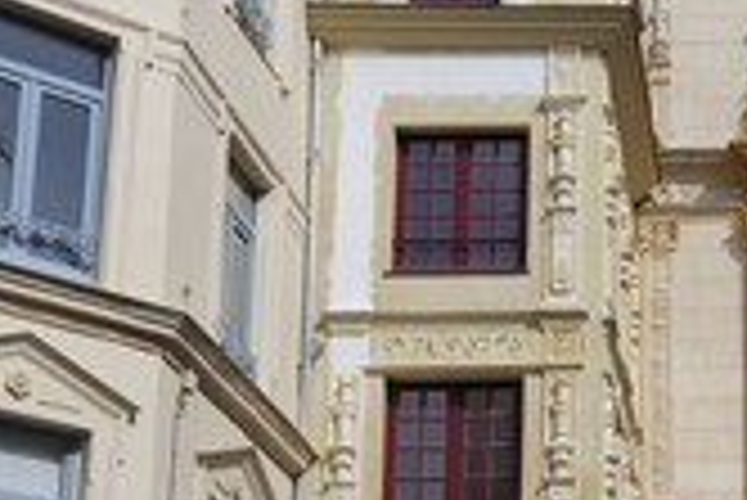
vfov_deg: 12.9
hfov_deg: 18.6
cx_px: 796
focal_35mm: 106
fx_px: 2201
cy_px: 432
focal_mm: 42
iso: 200
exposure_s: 1/200
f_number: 14
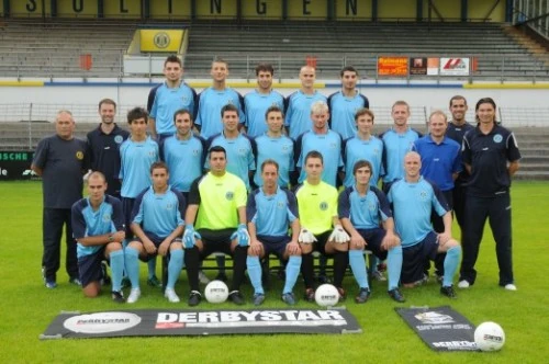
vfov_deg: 25.7
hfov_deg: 37.9
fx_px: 800
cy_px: 182
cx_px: 274
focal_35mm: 52
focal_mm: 35
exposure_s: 1/60
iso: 200
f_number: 7.1
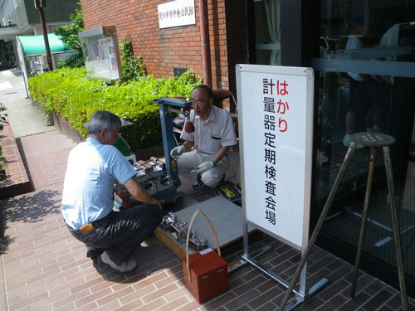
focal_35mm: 28
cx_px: 208
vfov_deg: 49.7
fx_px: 336
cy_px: 156
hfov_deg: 63.4
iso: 64
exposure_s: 1/160
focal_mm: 5
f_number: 4.2
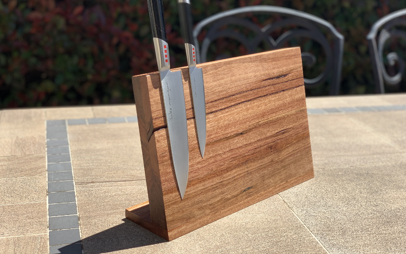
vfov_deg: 23.1
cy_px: 112
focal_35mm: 56
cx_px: 205
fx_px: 620
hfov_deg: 36.3
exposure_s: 1/749
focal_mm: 6
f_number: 2.4
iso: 16
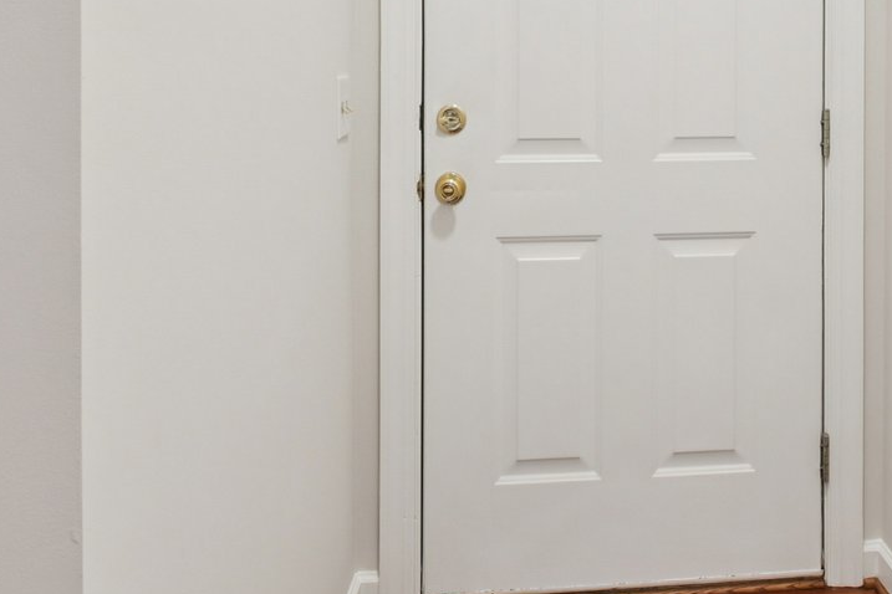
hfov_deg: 47.4
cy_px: 44
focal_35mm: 40
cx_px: 620
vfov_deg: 31.6
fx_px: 991
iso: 200
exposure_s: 1/2
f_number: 9
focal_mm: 14
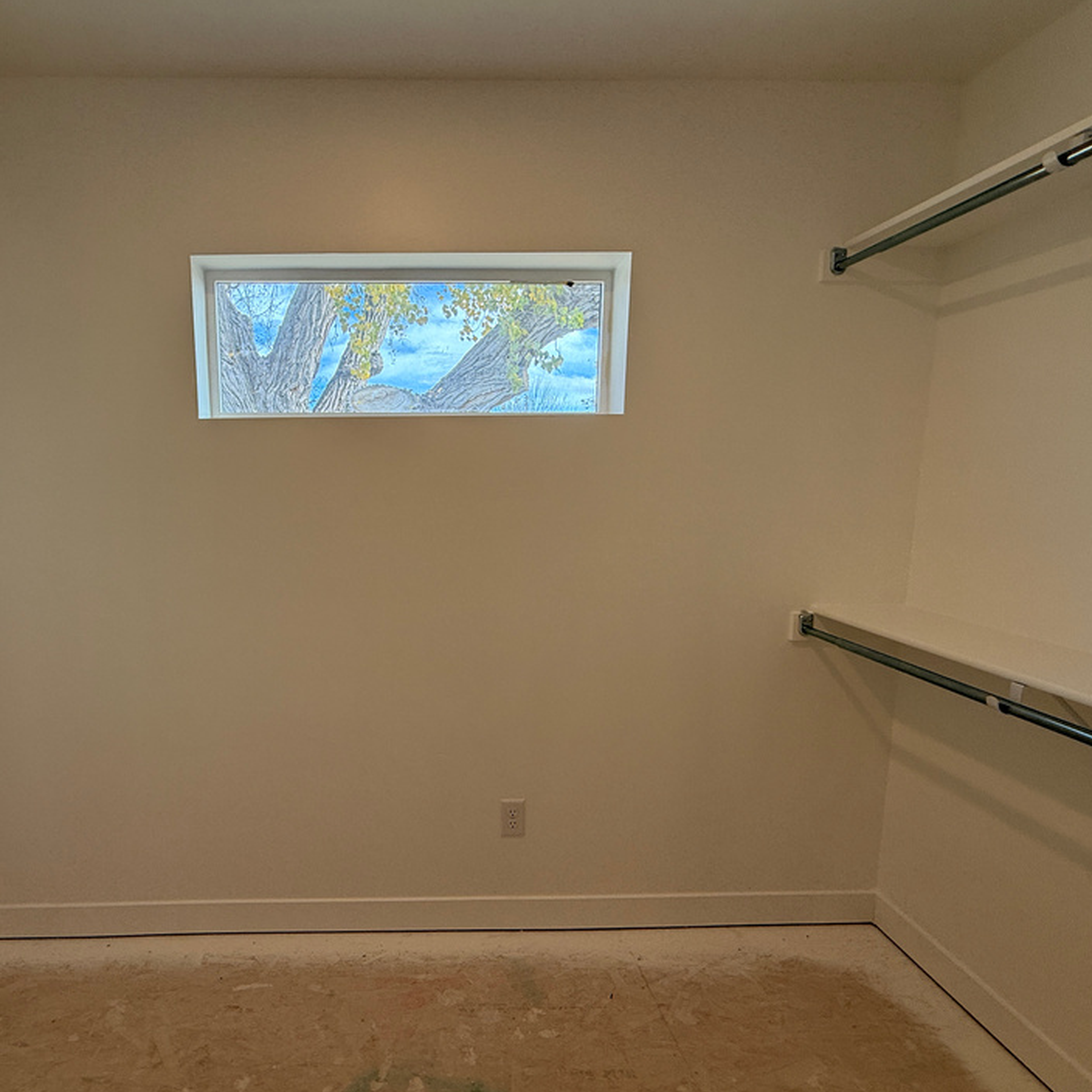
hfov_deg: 79.2
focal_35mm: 18
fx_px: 642
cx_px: 410
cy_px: 565
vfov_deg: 80.7
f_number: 2.2
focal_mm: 2.22
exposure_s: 1/144
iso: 64
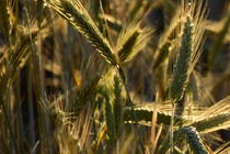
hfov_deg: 3.1
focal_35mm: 651
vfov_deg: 2.1
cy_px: 81
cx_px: 470
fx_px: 4159
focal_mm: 105
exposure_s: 1/250
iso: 160
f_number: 5.6
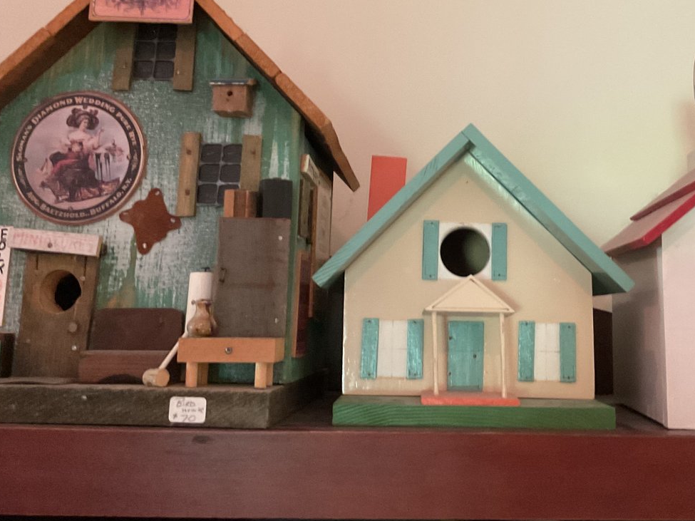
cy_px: 159
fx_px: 903
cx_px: 439
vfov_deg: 31.8
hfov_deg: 41.7
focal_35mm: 45
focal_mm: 3
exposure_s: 1/30
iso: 320
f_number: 1.8
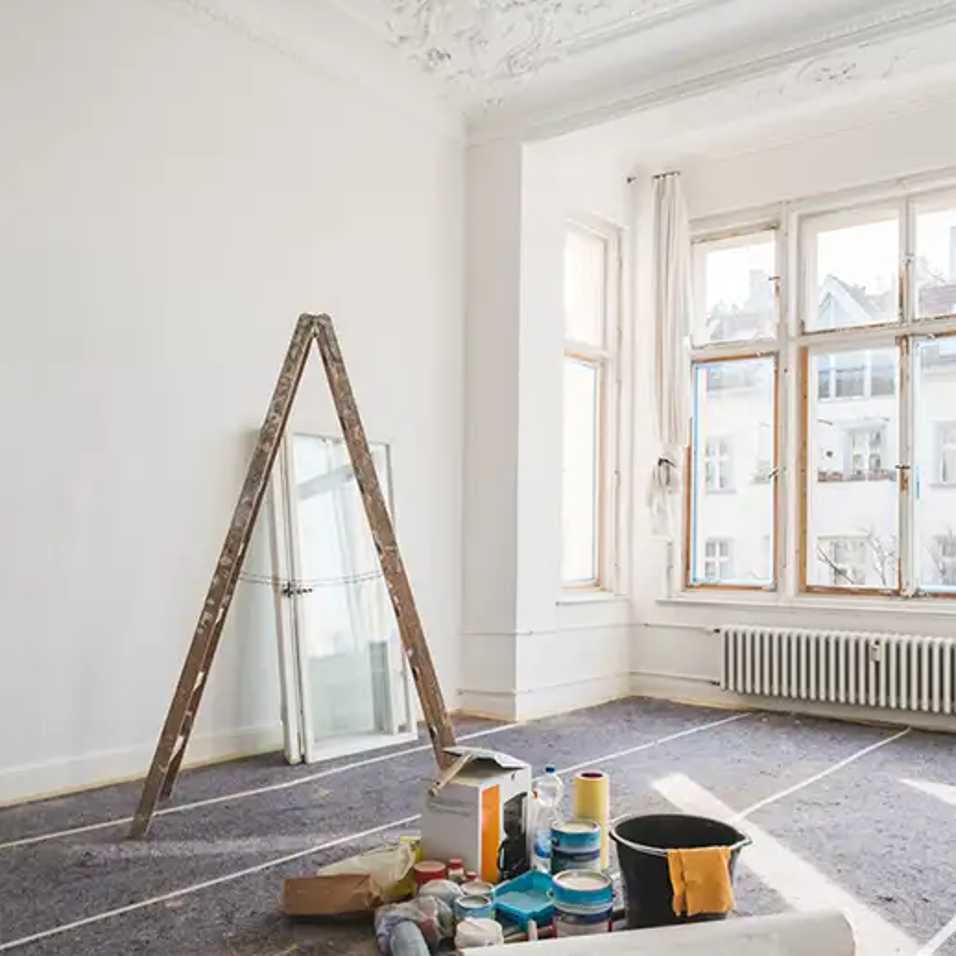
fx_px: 969
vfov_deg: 52.4
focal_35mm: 31
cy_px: 533
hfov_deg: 52.5
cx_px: 522
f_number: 4.5
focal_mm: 13.8
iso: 200
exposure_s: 1/340
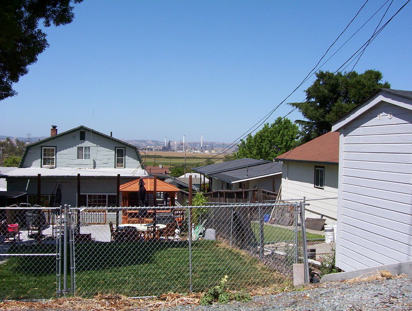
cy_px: 156
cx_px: 206
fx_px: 513
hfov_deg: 43.8
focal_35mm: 43
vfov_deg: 33.7
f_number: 5.17
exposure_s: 1/1008
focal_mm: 5.77
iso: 100
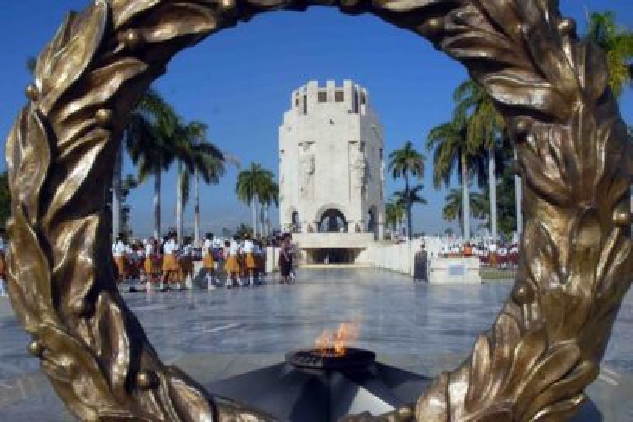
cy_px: 211
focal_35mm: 27
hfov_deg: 67.4
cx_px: 316
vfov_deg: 47.9
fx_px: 475
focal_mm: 18
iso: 160
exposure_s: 1/400
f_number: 10
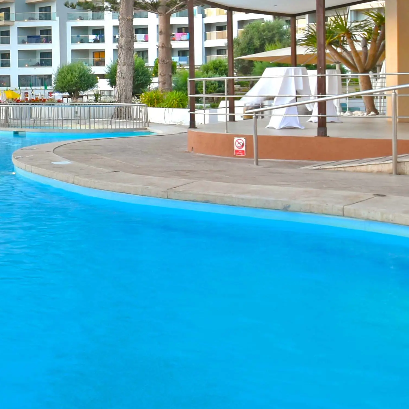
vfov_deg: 33.0
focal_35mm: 51
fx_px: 682
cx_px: -143
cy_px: 124
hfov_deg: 27.1
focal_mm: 10
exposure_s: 1/8
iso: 100
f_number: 8
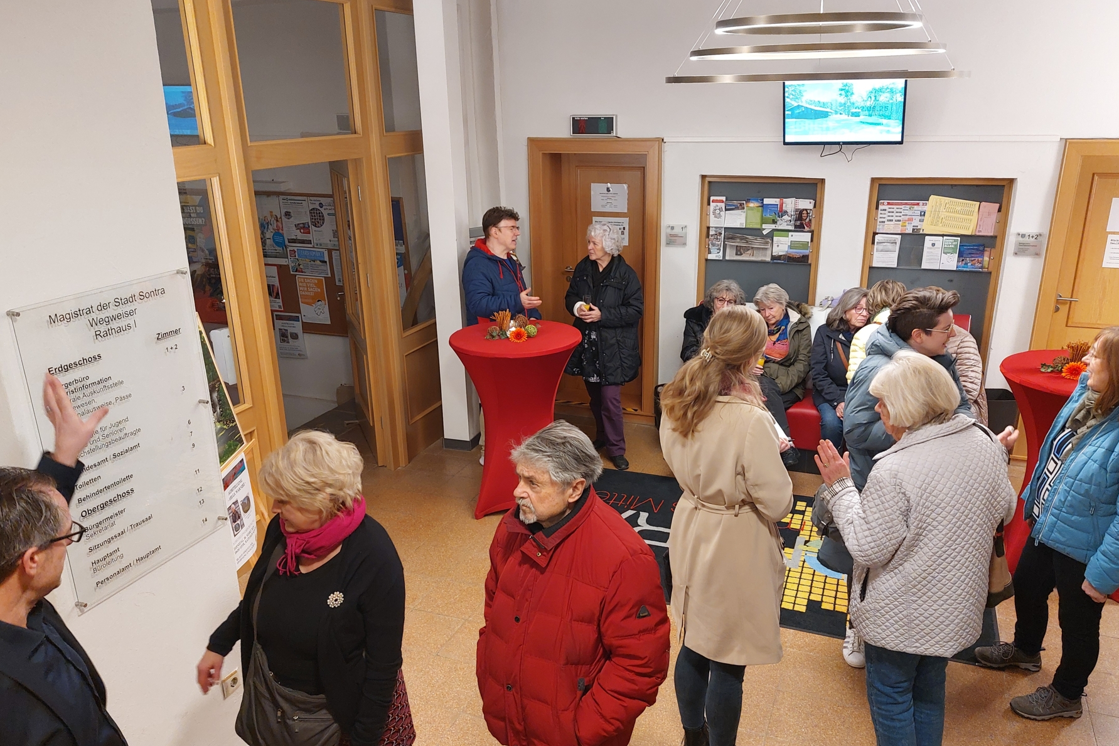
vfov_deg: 46.4
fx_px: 870
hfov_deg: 65.5
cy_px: 393
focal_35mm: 28
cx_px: 572
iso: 320
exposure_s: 1/50
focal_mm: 5.23
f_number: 1.8
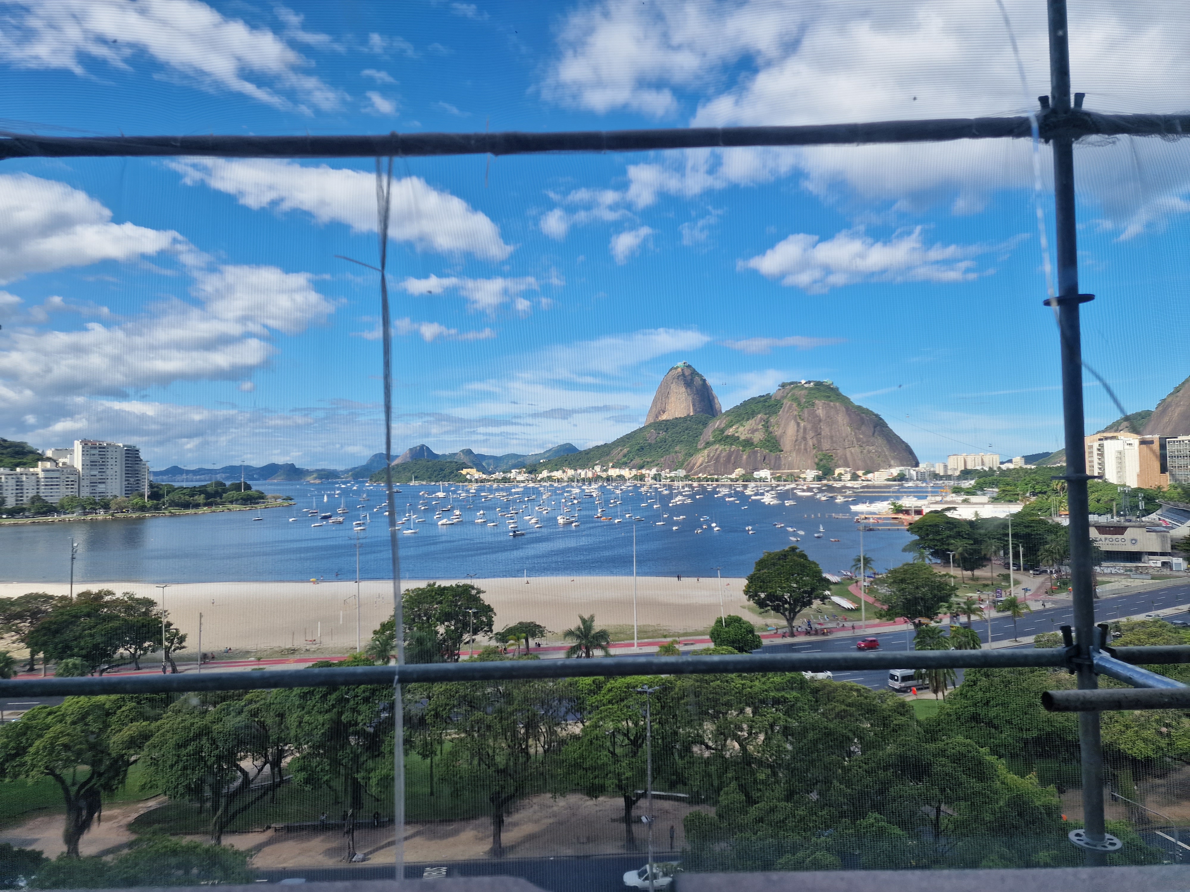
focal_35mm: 23
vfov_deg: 58.9
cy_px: 446
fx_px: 791
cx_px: 595
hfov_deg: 73.9
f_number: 1.8
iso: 50
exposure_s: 1/1006
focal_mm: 6.4
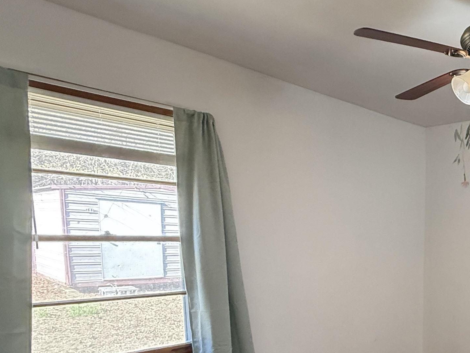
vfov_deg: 44.5
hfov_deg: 47.8
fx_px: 407
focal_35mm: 30
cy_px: 283
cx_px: 486
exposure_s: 1/120
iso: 640
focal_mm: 2.22
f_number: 2.2
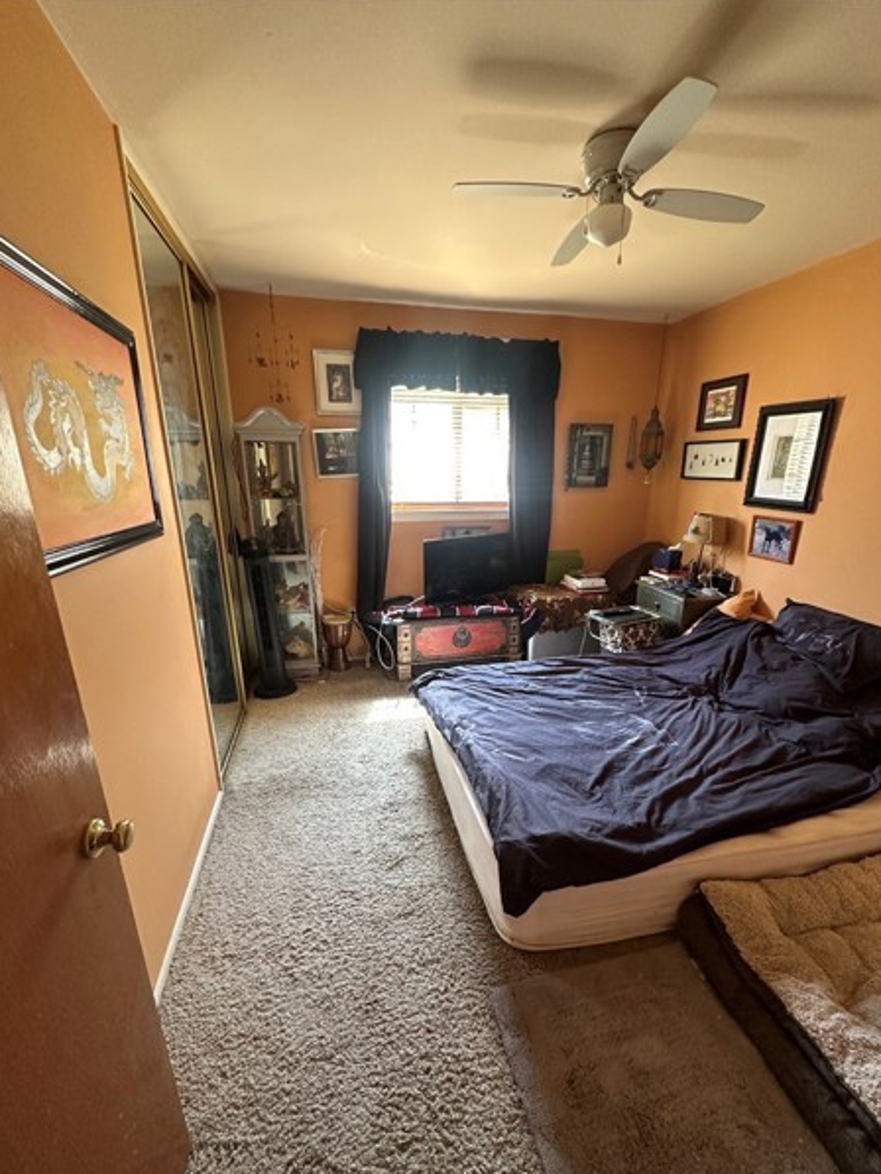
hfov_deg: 81.8
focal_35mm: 15
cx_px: 450
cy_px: 625
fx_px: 509
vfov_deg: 98.0
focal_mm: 2.22
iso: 320
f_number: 2.2
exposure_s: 1/79
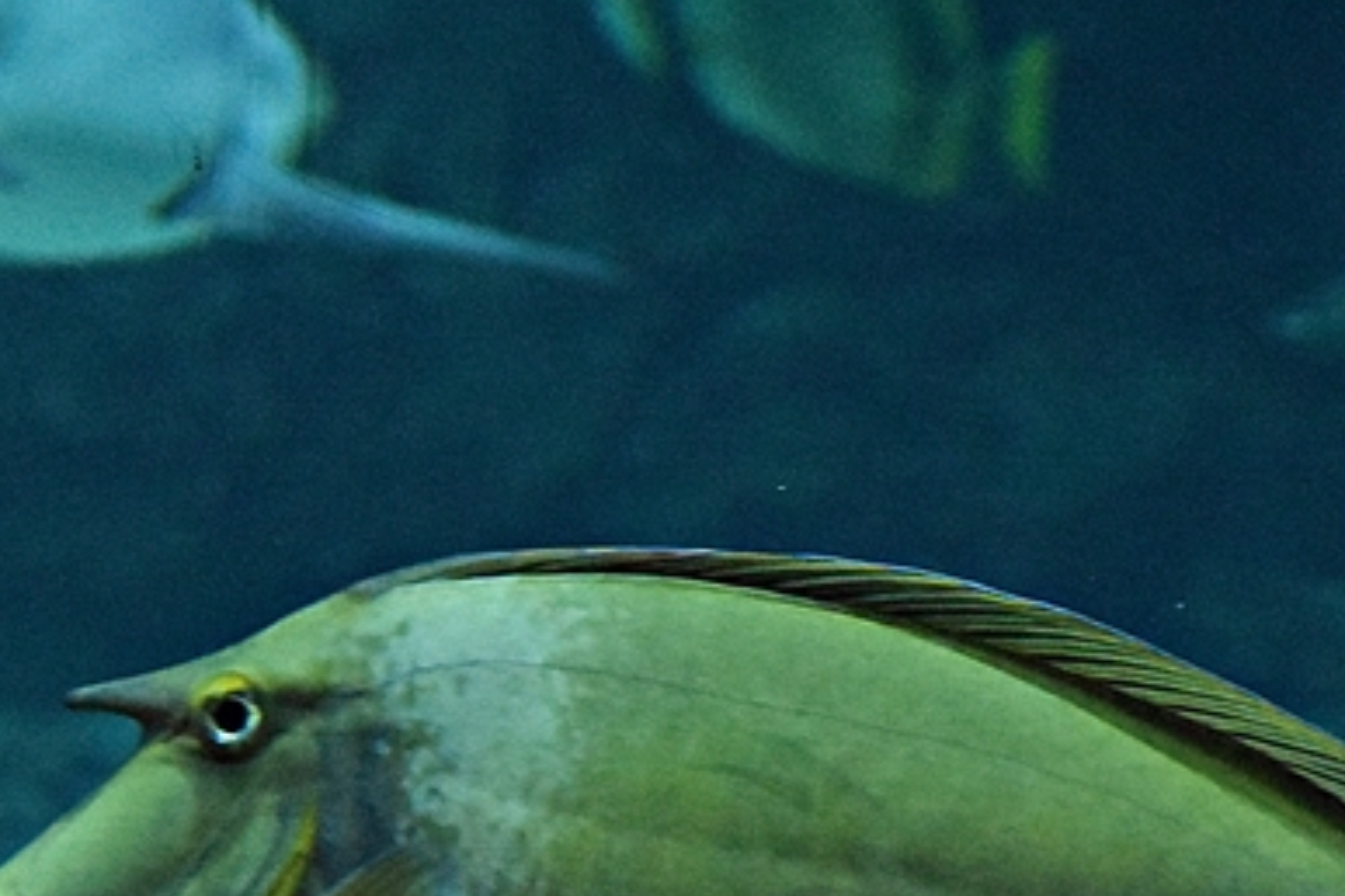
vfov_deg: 5.2
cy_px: 1051
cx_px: 723
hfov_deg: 7.9
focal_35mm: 262
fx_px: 9788
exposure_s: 1/125
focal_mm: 66
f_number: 5
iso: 5600
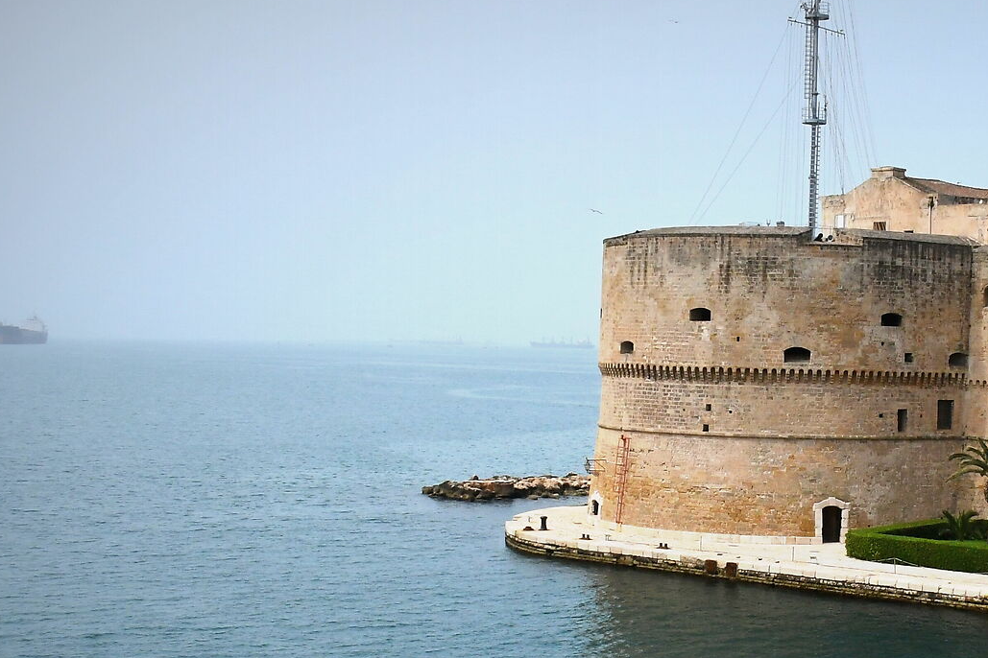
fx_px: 1729
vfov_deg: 21.2
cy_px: 553
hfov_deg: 30.8
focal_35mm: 63
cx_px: 848
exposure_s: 1/1000
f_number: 16
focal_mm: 18
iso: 1000
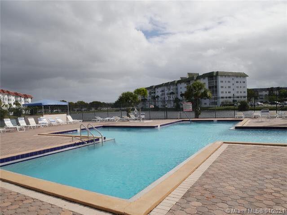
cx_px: 144
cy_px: 108
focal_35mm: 26
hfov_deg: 67.3
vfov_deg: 53.1
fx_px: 216
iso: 200
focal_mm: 13
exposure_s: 1/160
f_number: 20
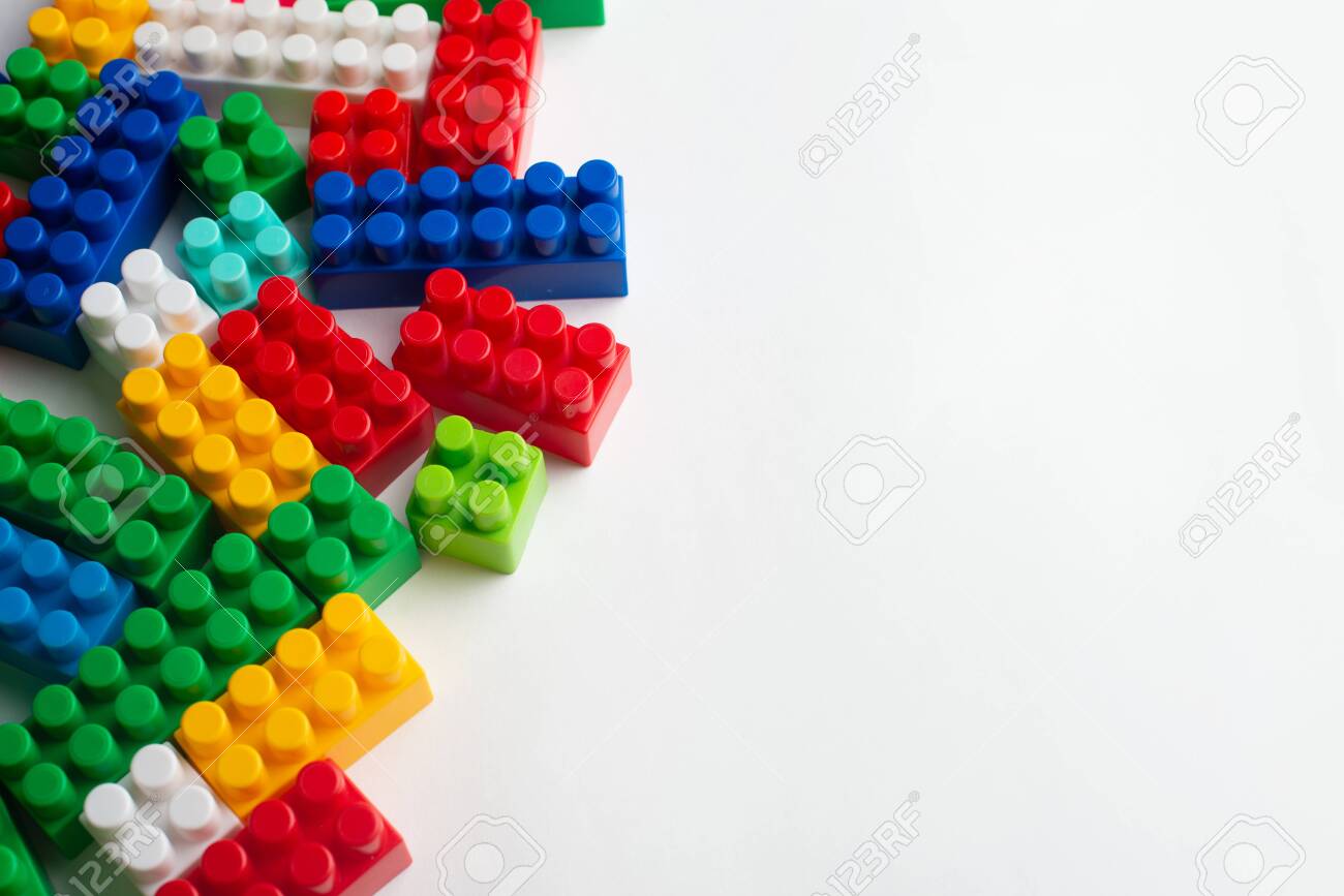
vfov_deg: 27.0
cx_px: 672
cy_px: 448
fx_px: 1867
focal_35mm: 50
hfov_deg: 39.6
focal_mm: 50
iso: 200
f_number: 7.1
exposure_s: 1/250
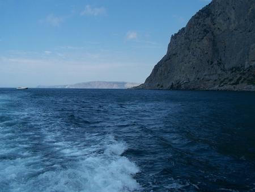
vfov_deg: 37.8
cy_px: 96
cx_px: 128
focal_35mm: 38
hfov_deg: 49.0
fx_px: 280
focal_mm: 6.3
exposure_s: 1/1000
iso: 80
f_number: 4
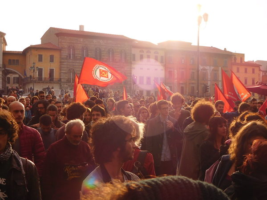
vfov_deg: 23.6
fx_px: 478
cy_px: 100
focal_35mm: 62
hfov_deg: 31.2
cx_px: 134
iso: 125
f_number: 4.4
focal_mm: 11.1
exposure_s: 1/400
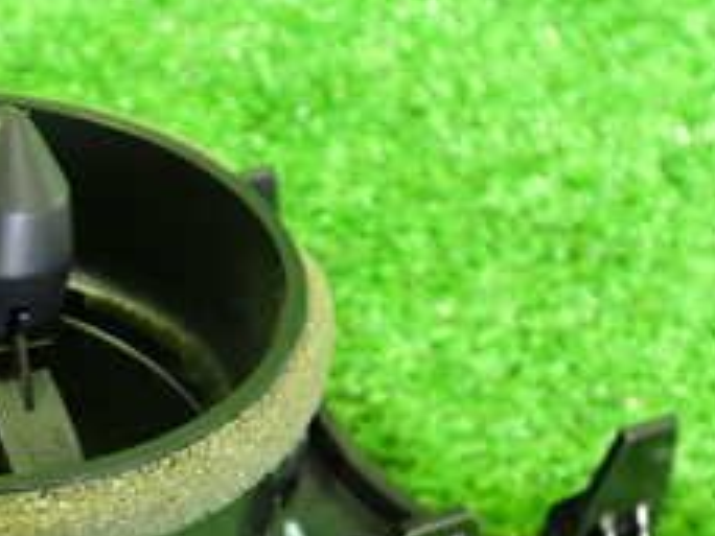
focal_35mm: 79
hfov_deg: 23.8
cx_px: 22
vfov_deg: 18.1
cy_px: 552
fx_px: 1632
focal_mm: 5.4
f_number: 2.3
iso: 800
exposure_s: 1/20
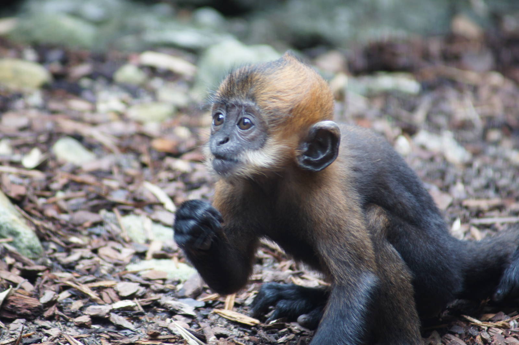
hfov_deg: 4.6
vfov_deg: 3.1
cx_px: 260
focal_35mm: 450
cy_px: 172
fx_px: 6484
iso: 400
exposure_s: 1/30
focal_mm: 300
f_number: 5.6
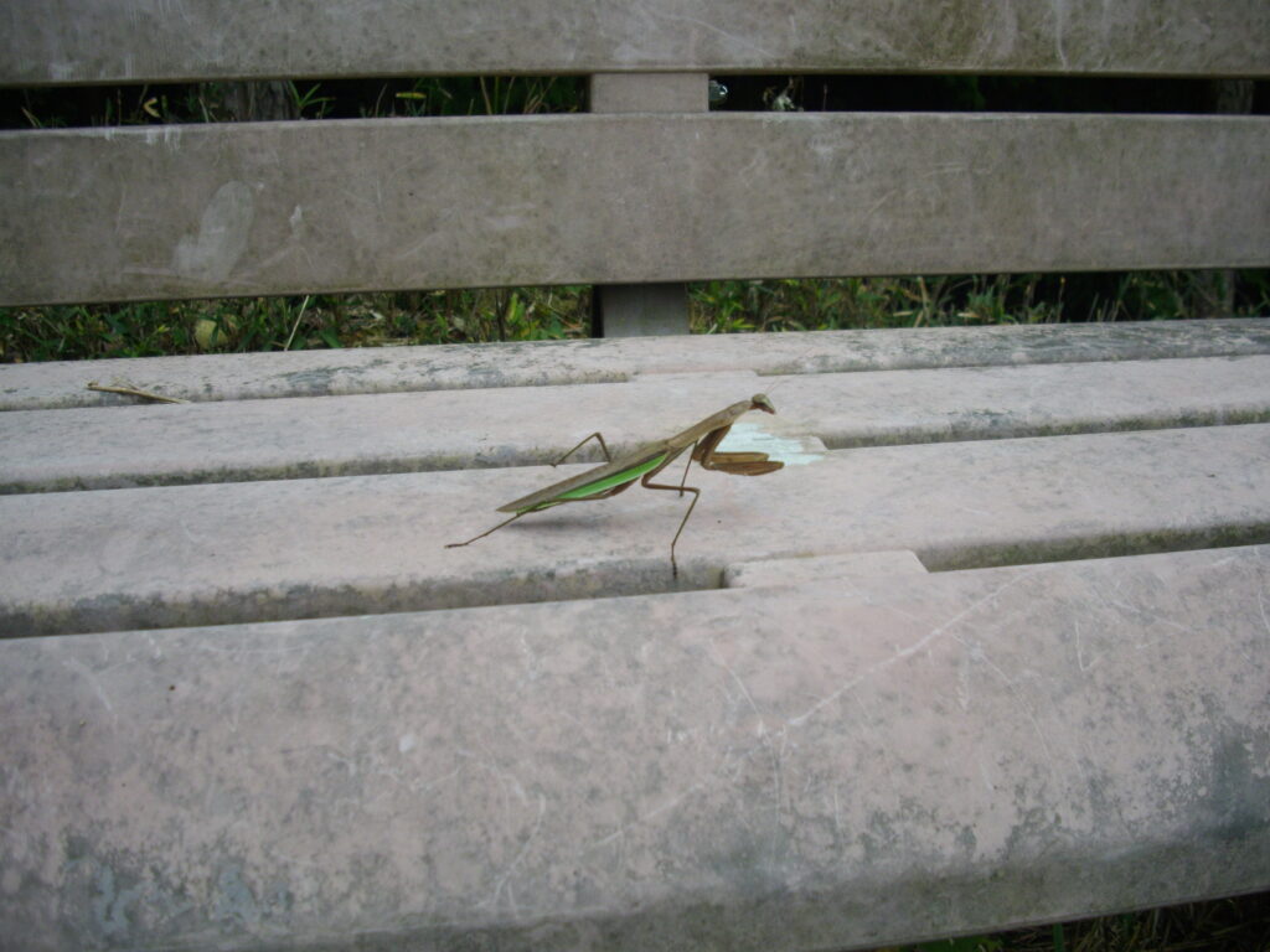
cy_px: 476
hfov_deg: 50.1
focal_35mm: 37
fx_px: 1357
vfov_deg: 38.7
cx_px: 635
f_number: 2.8
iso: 100
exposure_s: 1/400
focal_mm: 6.2
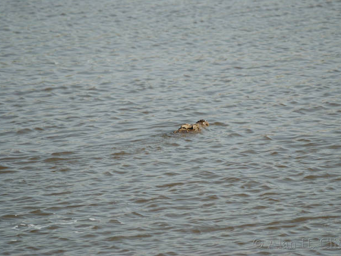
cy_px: 128
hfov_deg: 3.0
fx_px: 6414
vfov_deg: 2.3
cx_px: 189
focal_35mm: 651
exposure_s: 1/400
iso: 100
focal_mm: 400
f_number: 5.6
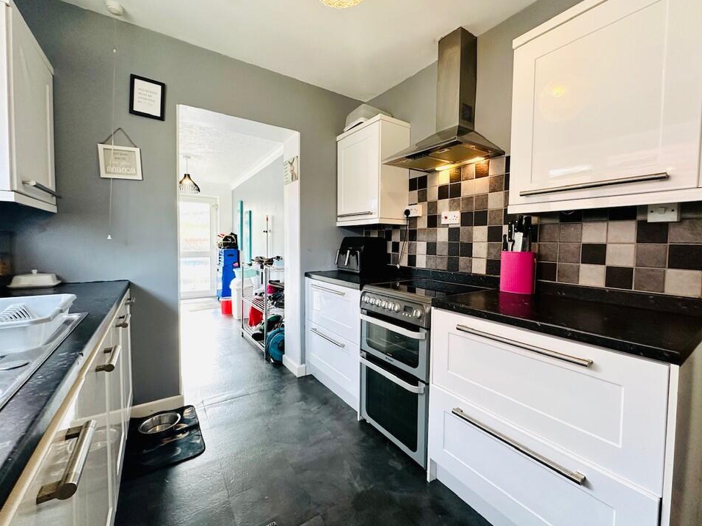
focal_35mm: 15
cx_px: 366
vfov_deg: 81.7
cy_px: 255
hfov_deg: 98.1
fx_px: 304
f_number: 2.2
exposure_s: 1/99
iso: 125
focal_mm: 2.22
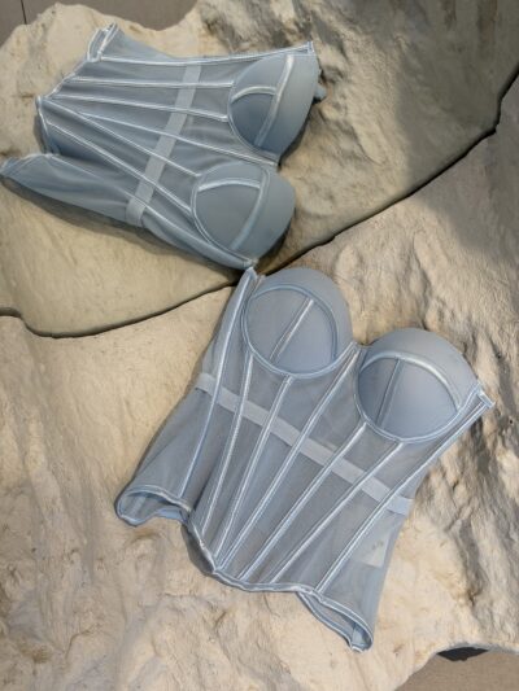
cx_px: 260
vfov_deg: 39.6
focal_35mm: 48
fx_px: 959
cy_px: 346
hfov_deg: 30.3
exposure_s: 1/121
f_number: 1.78
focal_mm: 6.76
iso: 50
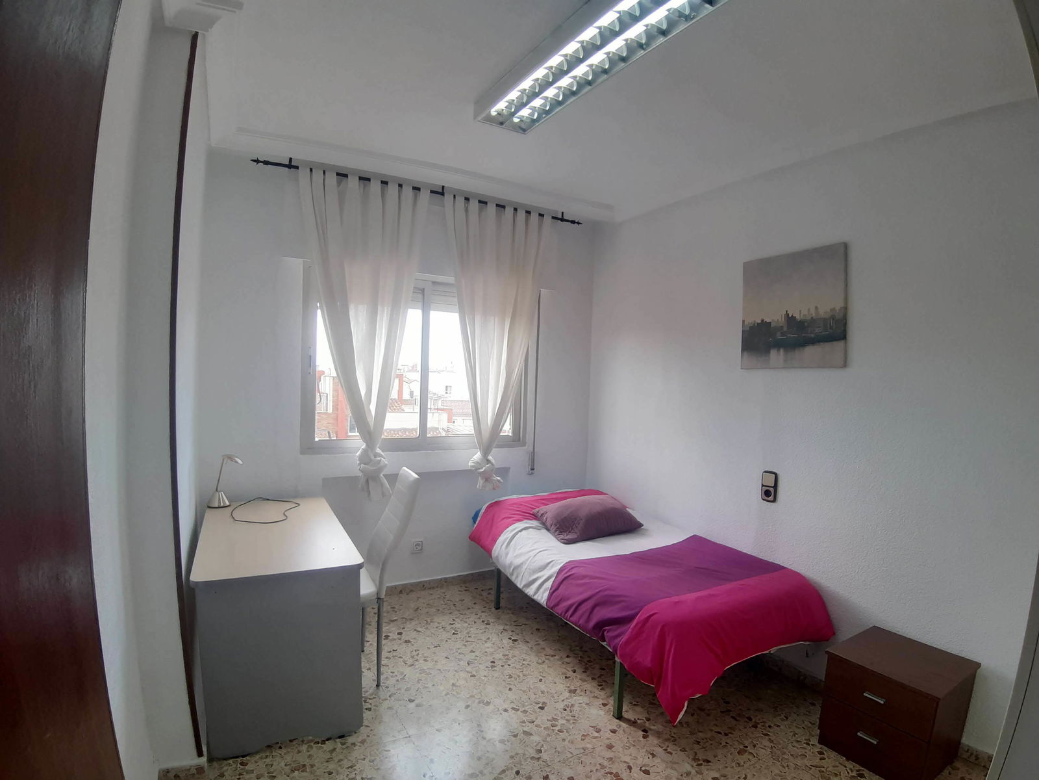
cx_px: 520
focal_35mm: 18
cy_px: 390
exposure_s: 1/50
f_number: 2.4
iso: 80
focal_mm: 1.87
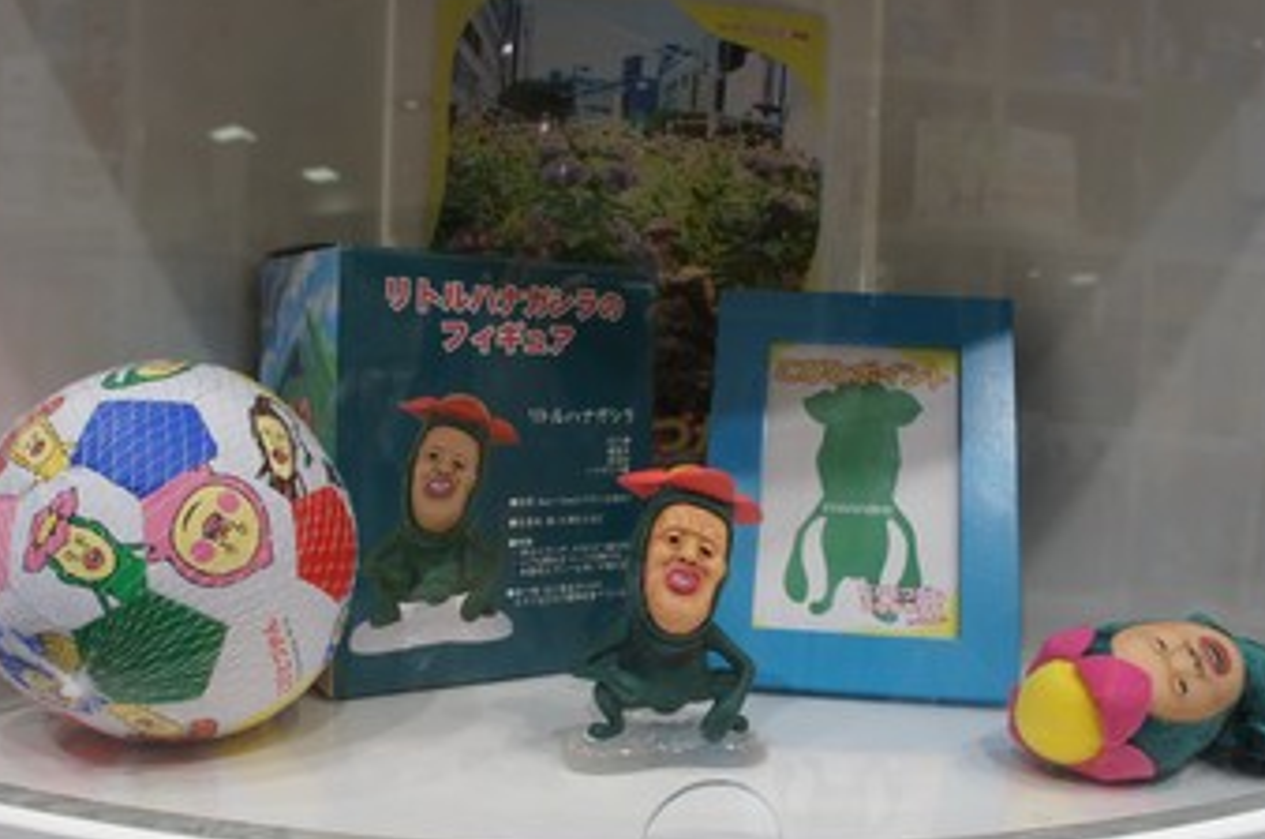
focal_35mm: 32
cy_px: 476
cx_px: 632
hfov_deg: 58.8
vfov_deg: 40.9
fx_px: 1122
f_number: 5.6
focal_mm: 18
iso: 200
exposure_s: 1/60
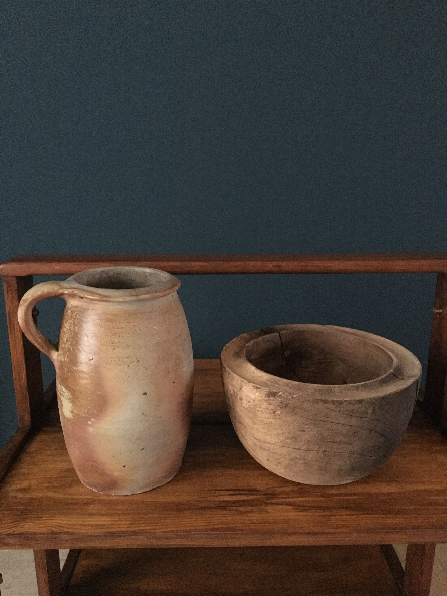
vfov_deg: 61.7
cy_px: 298
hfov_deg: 48.2
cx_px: 224
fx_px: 499
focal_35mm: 29
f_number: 2.2
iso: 640
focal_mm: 4.15
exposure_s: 1/17
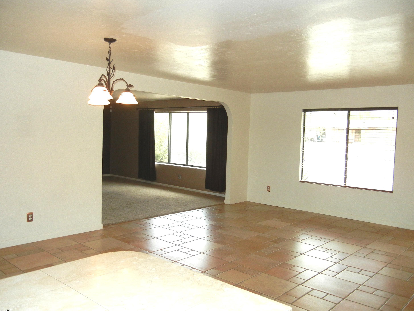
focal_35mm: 31
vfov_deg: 45.4
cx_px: 211
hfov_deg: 58.3
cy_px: 160
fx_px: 371
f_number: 3.5
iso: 230
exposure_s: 1/132
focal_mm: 5.4
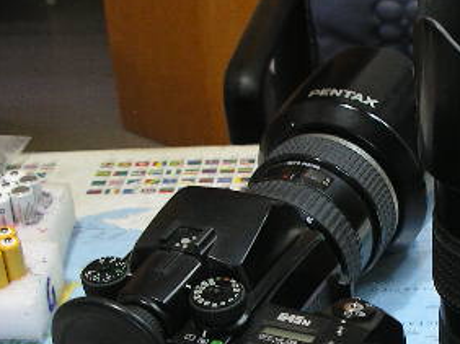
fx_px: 1115
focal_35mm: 84
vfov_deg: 17.5
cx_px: 413
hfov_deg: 22.7
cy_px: 254
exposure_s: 1/14
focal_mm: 7.8
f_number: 2.8
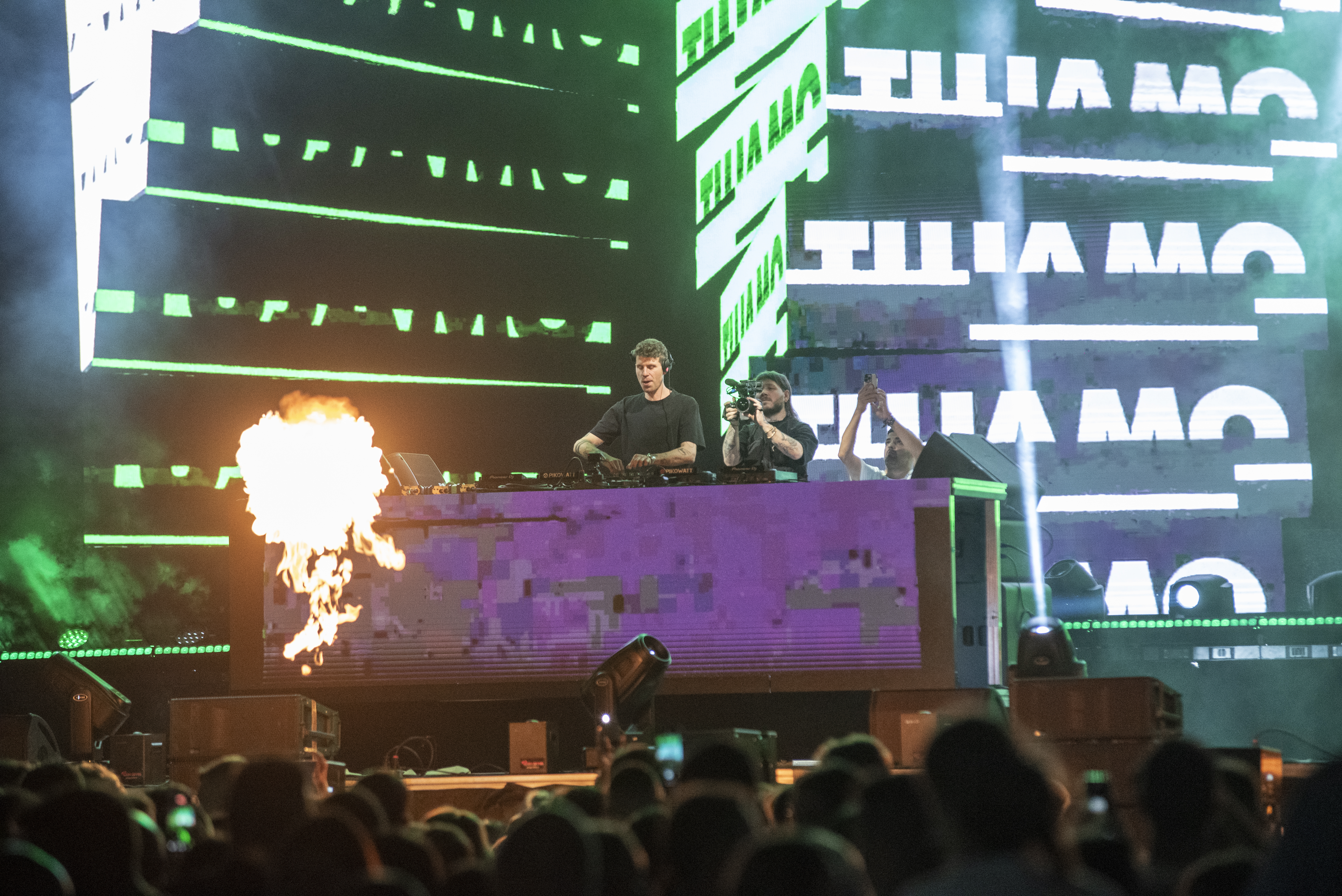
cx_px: 671
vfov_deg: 6.9
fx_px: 7458
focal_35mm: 200
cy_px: 448
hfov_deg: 10.3
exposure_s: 1/400
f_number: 3.2
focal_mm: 200
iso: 4000
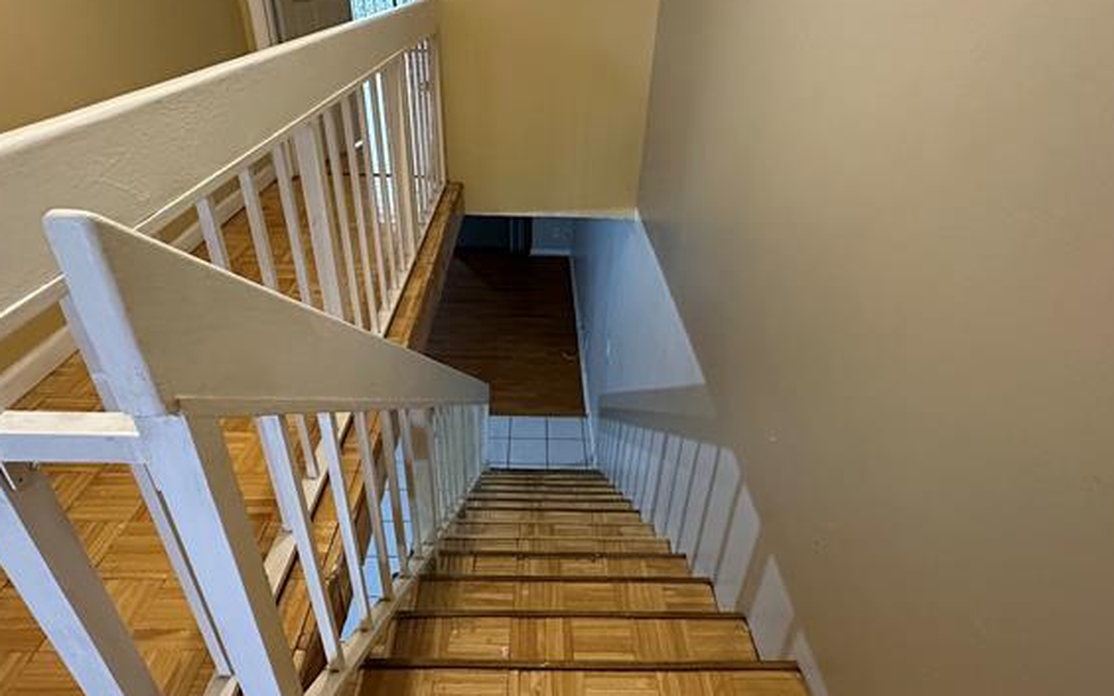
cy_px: 357
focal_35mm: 21
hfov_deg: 82.3
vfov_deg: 57.3
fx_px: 637
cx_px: 544
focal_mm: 2.22
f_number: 2.2
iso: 640
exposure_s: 1/60
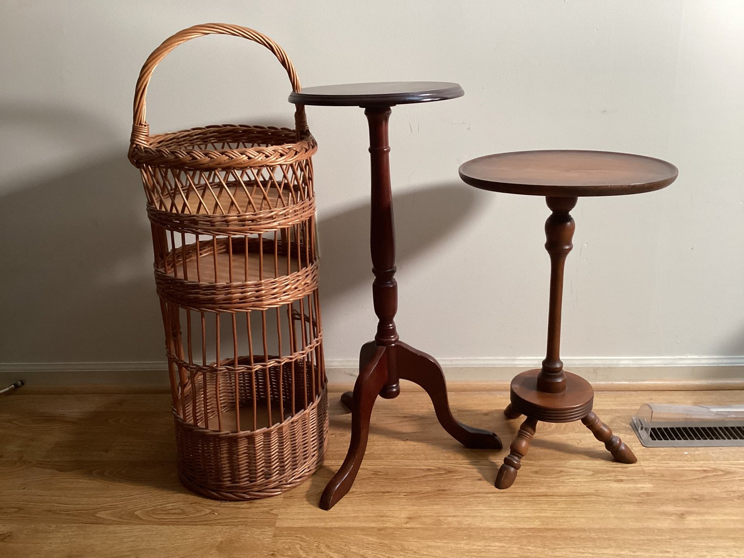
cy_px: 279
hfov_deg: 58.3
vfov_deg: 45.4
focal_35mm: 31
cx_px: 372
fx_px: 666
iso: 250
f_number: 2.4
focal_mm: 3.3
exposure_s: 1/60
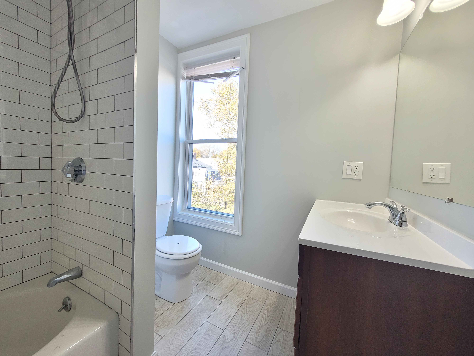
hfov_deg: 106.2
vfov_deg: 89.9
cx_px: 237
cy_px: 178
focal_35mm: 13
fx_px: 178
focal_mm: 1.74
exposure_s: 1/59
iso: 160
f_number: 2.2
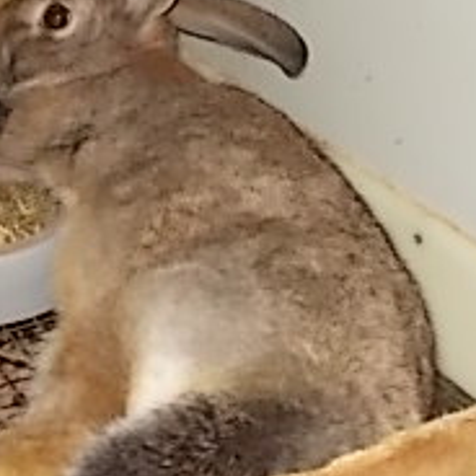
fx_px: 1245
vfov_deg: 21.6
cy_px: 186
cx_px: 96
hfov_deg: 21.4
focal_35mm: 80
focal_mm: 4.6
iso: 200
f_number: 3.2
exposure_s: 1/25
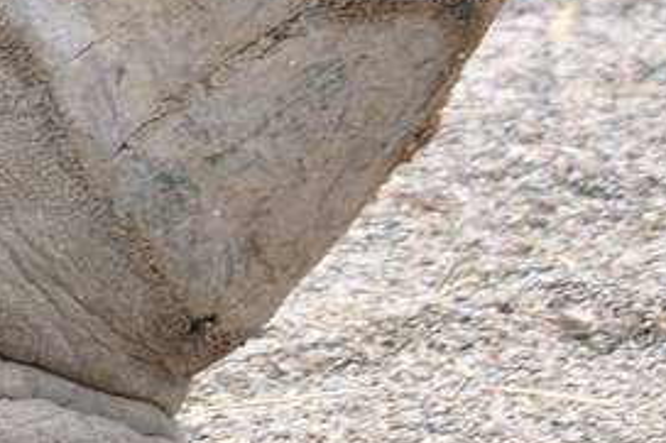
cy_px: -185
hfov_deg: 1.4
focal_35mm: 1499
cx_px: -477
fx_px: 27714
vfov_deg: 0.9
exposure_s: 1/200
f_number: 8
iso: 200
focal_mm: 170
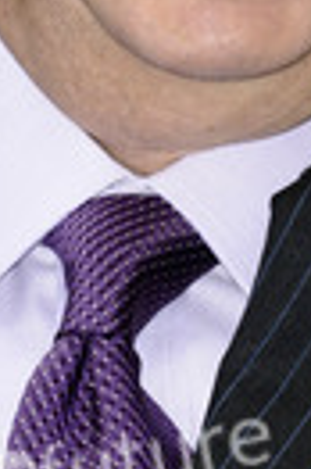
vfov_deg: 2.2
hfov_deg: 1.5
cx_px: 206
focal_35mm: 918
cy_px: -32
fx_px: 11926
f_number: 5
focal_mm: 200
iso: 320
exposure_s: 1/250
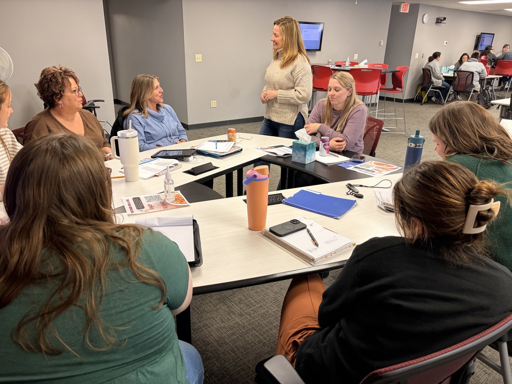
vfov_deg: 53.1
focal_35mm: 26
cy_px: 192
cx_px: 256
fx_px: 385
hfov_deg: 67.3
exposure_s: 1/60
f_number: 1.6
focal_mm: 5.96
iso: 125
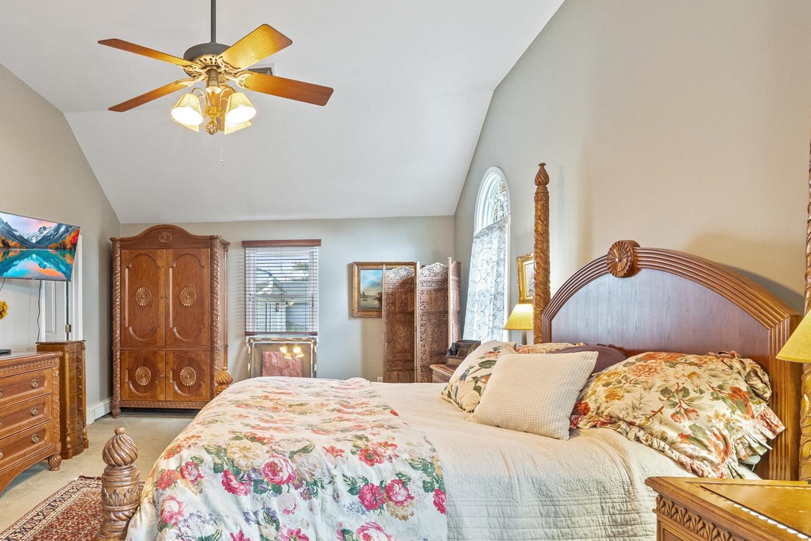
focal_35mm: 23
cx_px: 257
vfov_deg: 54.9
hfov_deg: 73.3
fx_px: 518
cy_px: 310
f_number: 5.6
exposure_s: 1/10
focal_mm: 16
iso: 4000
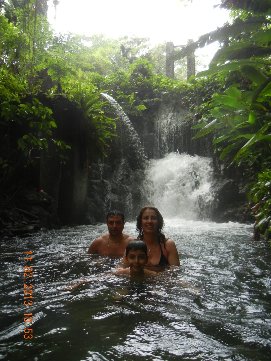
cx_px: 136
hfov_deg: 46.8
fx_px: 313
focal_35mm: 30
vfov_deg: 60.0
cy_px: 180
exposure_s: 1/148
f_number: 3.5
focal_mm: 5.4
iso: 160
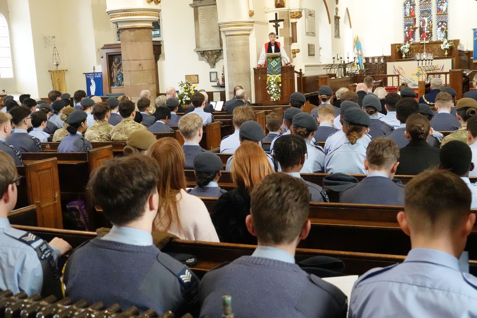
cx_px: 238
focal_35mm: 43
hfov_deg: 45.4
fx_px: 570
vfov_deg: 31.2
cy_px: 159
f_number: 3.2
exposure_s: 1/250
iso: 6400
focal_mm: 15.73
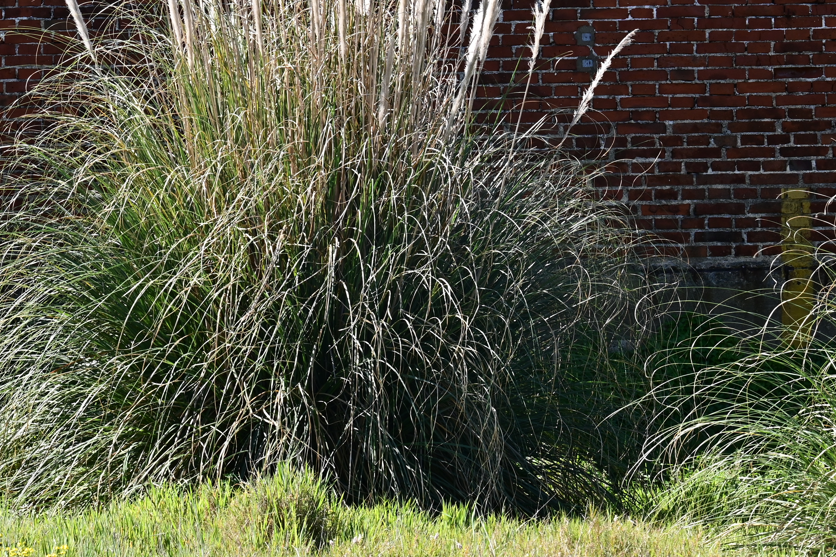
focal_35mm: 241
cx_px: 333
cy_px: 92
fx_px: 5596
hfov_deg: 8.5
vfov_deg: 5.7
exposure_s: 1/125
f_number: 11
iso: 200
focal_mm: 96
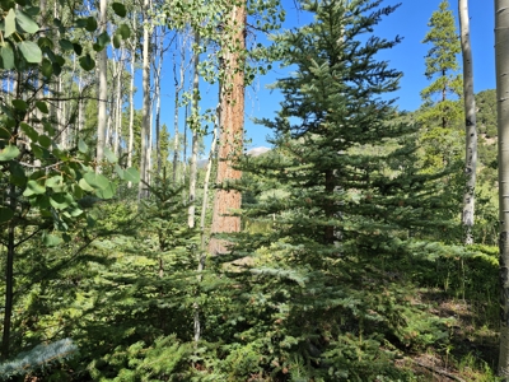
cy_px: 191
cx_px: 254
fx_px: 338
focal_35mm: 23
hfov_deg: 73.9
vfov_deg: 58.9
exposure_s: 1/322
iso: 10
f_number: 1.7
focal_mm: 6.3
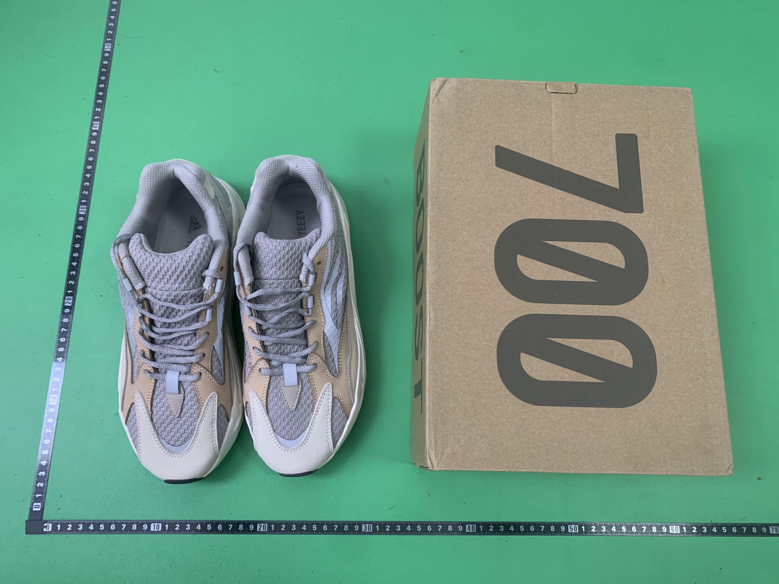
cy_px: 292
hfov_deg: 67.3
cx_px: 390
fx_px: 585
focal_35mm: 26
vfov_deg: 53.1
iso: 160
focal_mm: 4.25
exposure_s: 1/60
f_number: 1.8
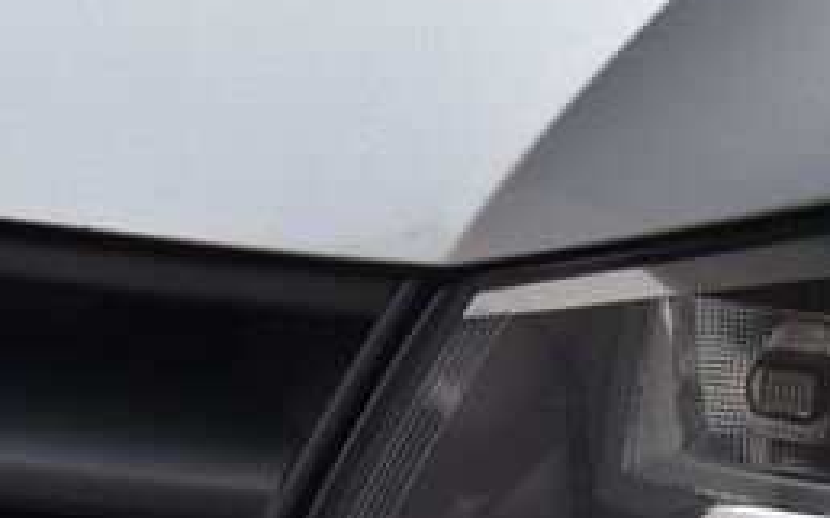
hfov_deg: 4.3
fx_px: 10966
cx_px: 798
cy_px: 328
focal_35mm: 485
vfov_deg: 2.7
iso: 500
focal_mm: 120
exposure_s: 1/400
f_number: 10
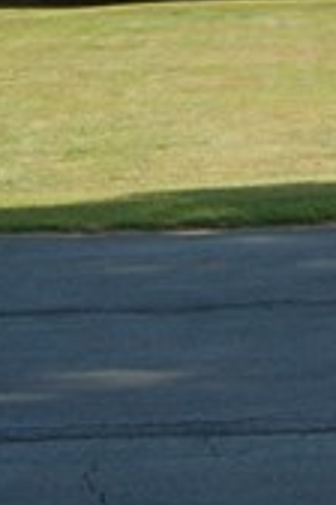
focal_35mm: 175
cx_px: 272
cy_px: -126
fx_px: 2450
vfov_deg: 11.5
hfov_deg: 7.8
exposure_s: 1/250
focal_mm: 18
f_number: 8
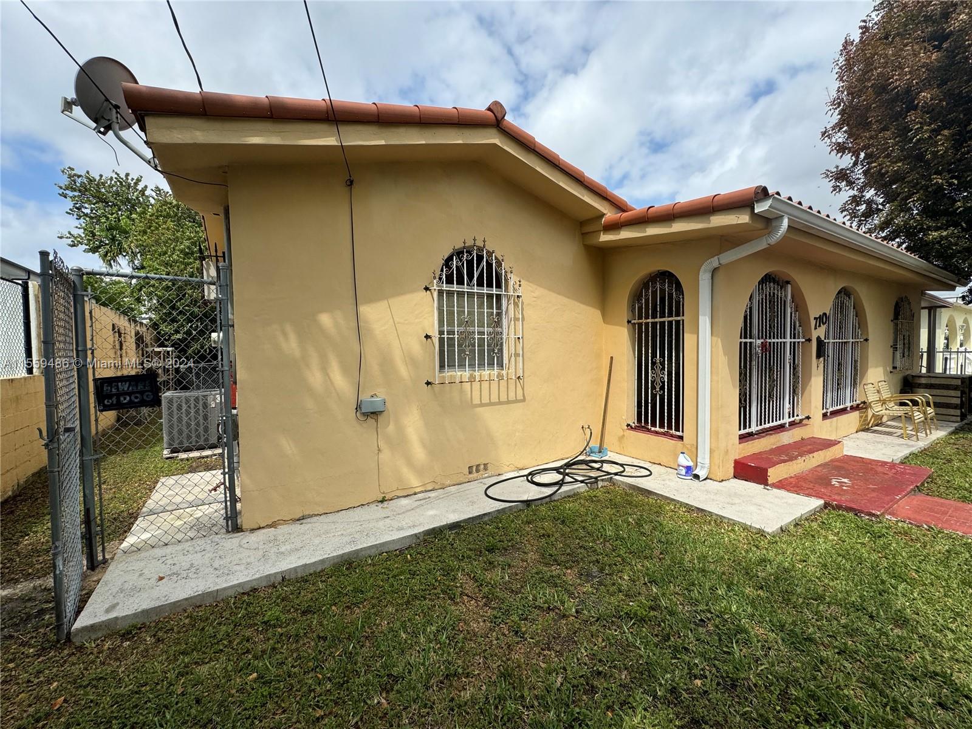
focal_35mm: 14
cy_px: 364
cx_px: 486
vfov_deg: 85.7
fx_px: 393
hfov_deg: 102.1
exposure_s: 1/2146
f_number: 2.2
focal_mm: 2.22
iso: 50
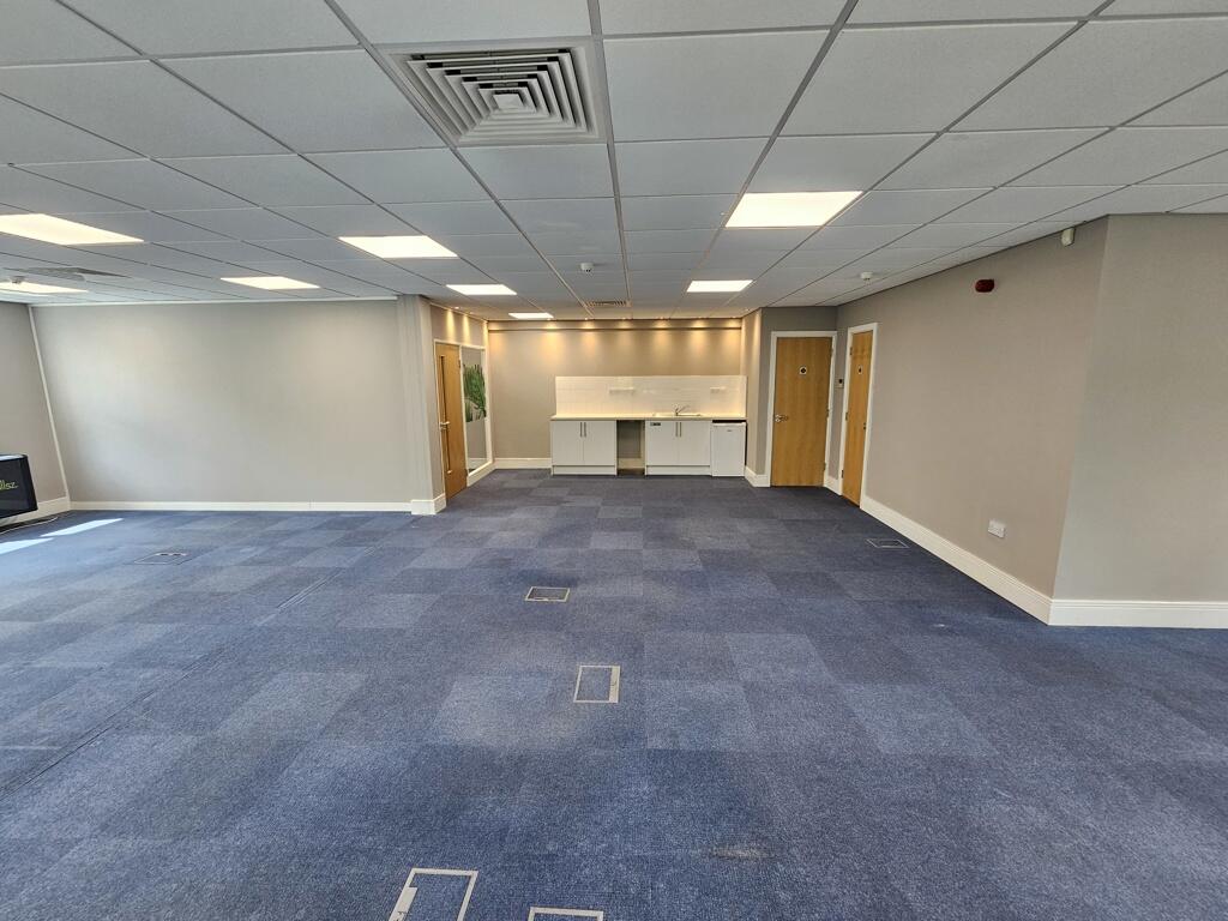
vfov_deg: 89.9
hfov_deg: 106.2
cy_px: 460
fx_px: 461
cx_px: 614
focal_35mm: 13
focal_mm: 2.2
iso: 80
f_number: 2.2
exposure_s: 1/50
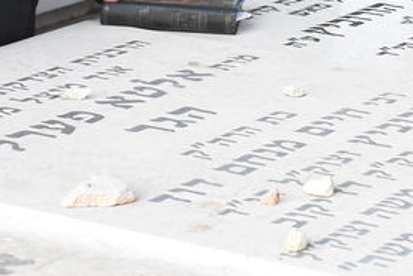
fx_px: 2102
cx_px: 550
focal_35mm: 183
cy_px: -269
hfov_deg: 10.9
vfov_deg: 7.3
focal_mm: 24
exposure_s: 1/160
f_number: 10
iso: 1600
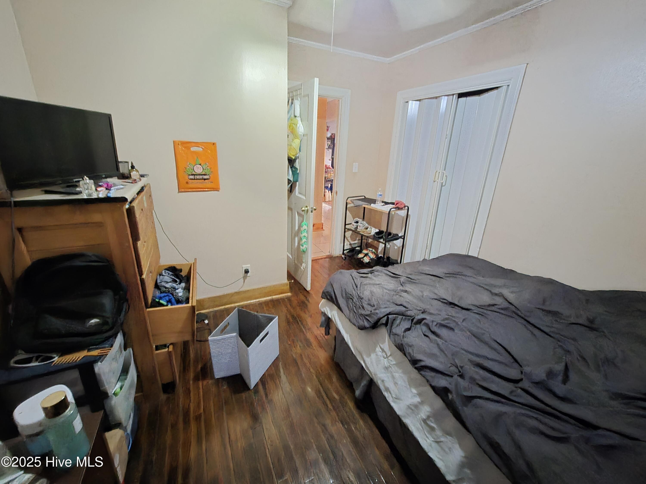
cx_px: 323
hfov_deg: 106.2
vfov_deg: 89.9
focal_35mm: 13
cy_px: 242
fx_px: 243
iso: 2000
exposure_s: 1/8
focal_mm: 1.74
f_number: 2.2
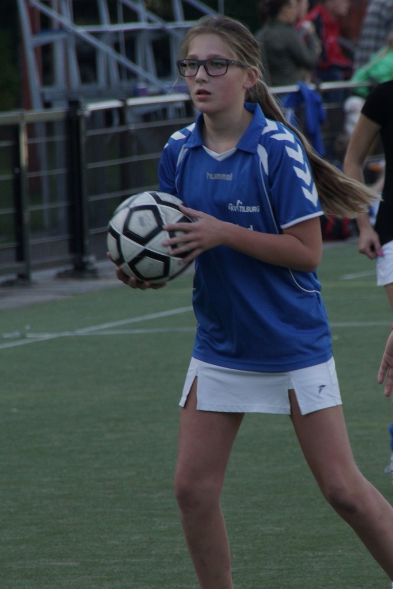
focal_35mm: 375
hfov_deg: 3.7
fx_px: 6138
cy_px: 294
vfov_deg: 5.5
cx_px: 196
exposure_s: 1/200
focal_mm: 250
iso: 250
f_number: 10
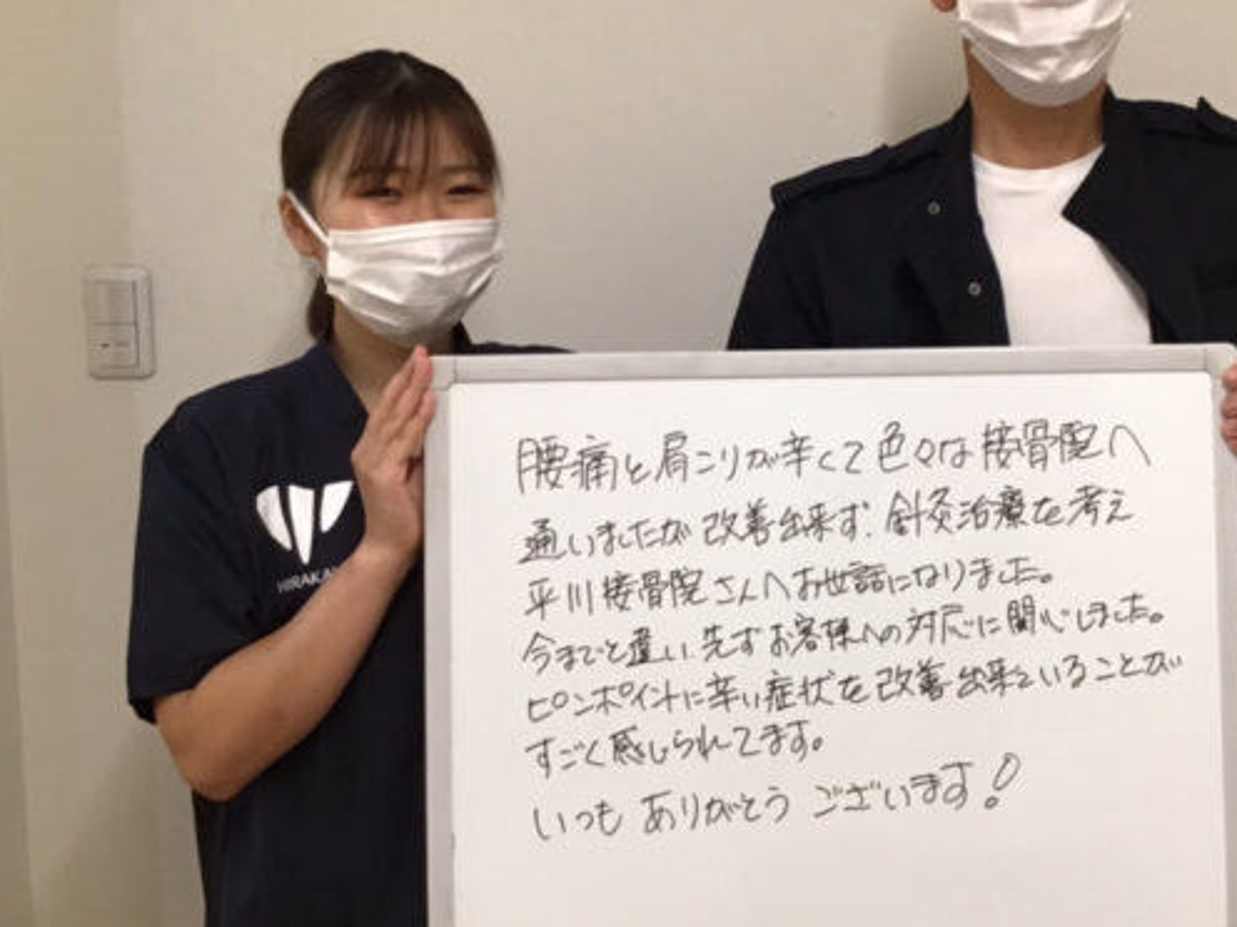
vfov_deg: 29.9
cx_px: 828
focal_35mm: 48
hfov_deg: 39.2
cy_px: 274
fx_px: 1715
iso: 50
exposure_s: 1/30
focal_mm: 3.3
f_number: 2.4
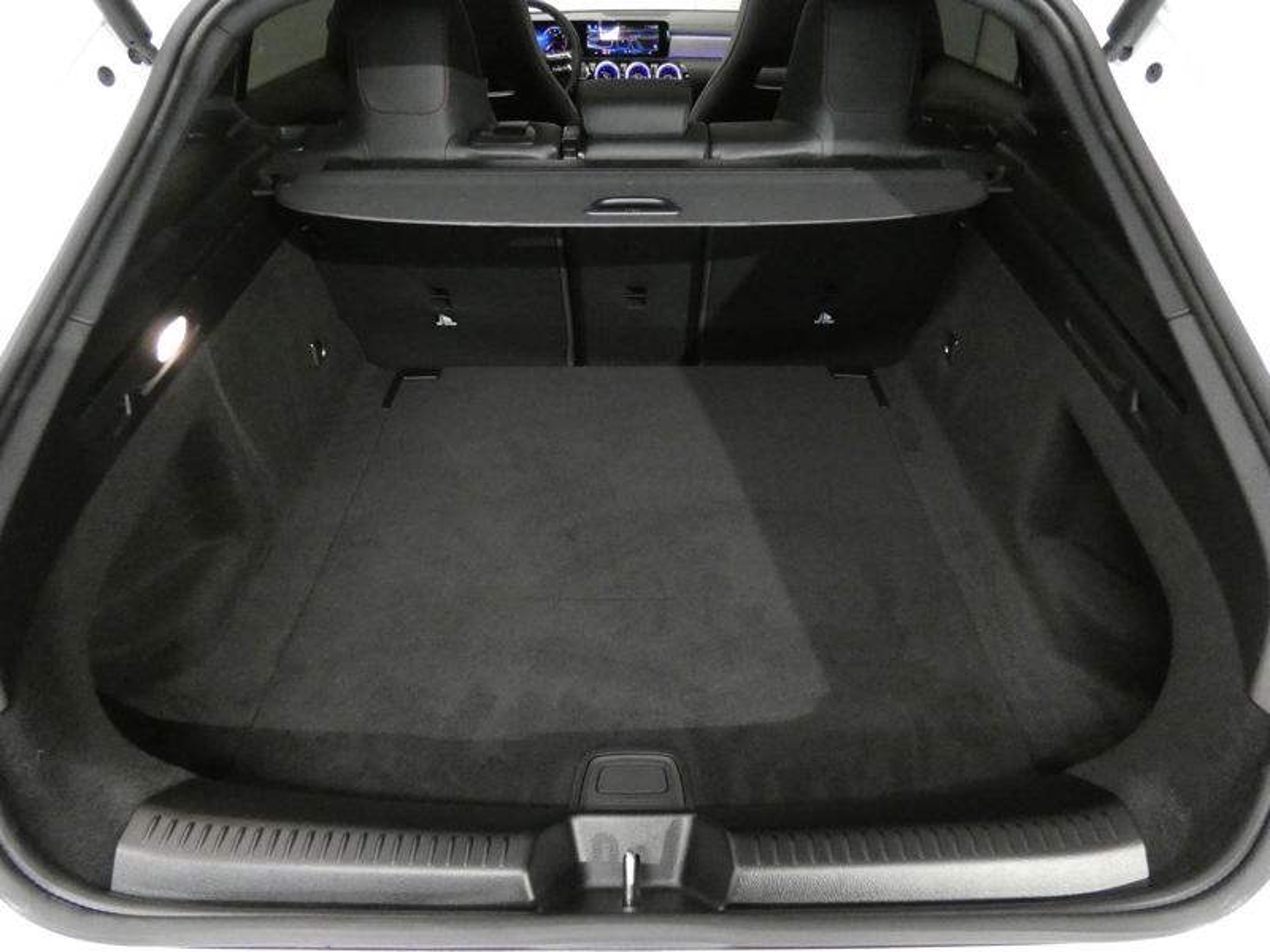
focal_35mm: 22
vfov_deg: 61.1
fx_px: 807
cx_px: 635
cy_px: 476
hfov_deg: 76.4
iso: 1600
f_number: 2.9
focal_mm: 4
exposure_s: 1/25
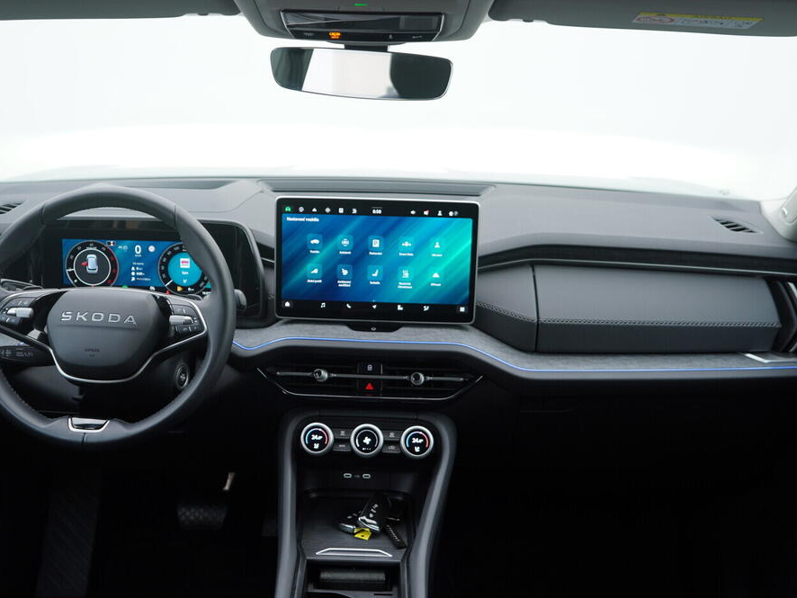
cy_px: 292
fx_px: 921
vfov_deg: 36.0
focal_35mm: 40
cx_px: 347
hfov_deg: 46.7
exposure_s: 1/40
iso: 125
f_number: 2.8
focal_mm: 24
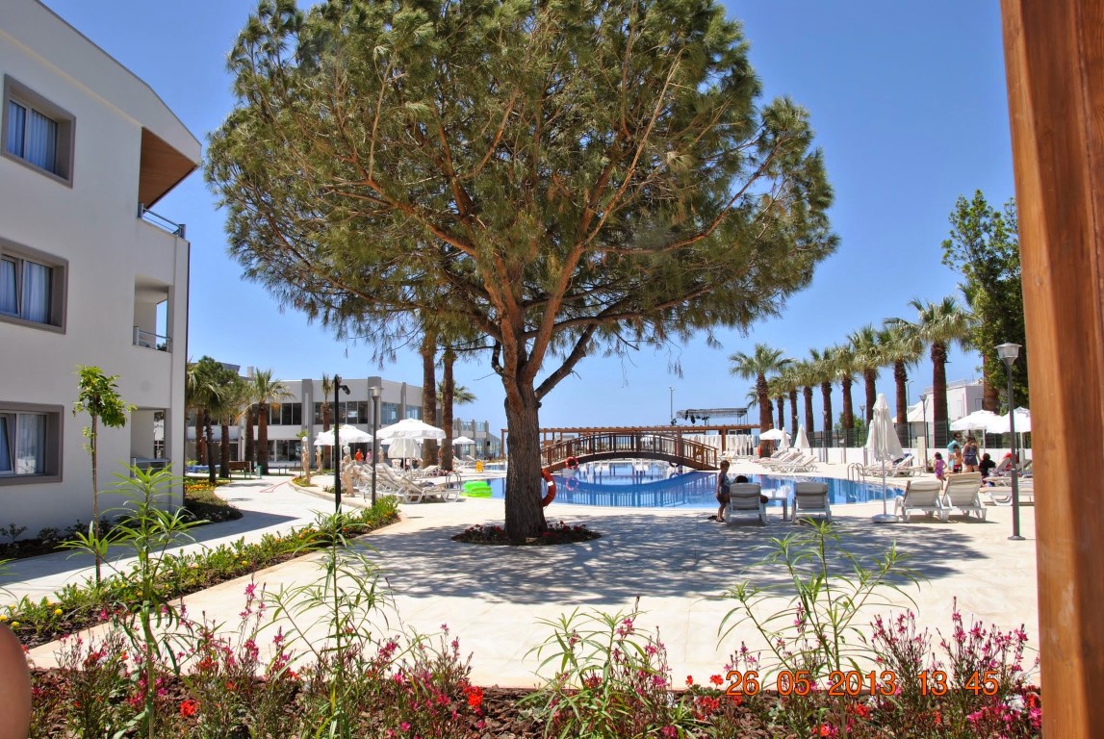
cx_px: 552
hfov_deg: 67.3
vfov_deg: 48.1
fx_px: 829
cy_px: 370
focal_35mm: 27
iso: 100
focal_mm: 18
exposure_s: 1/200
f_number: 10
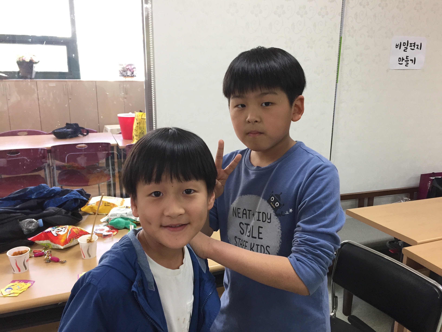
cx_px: 221
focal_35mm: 29
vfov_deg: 48.2
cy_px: 166
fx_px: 370
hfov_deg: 61.7
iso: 50
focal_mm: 4.15
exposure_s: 1/30
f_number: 2.2
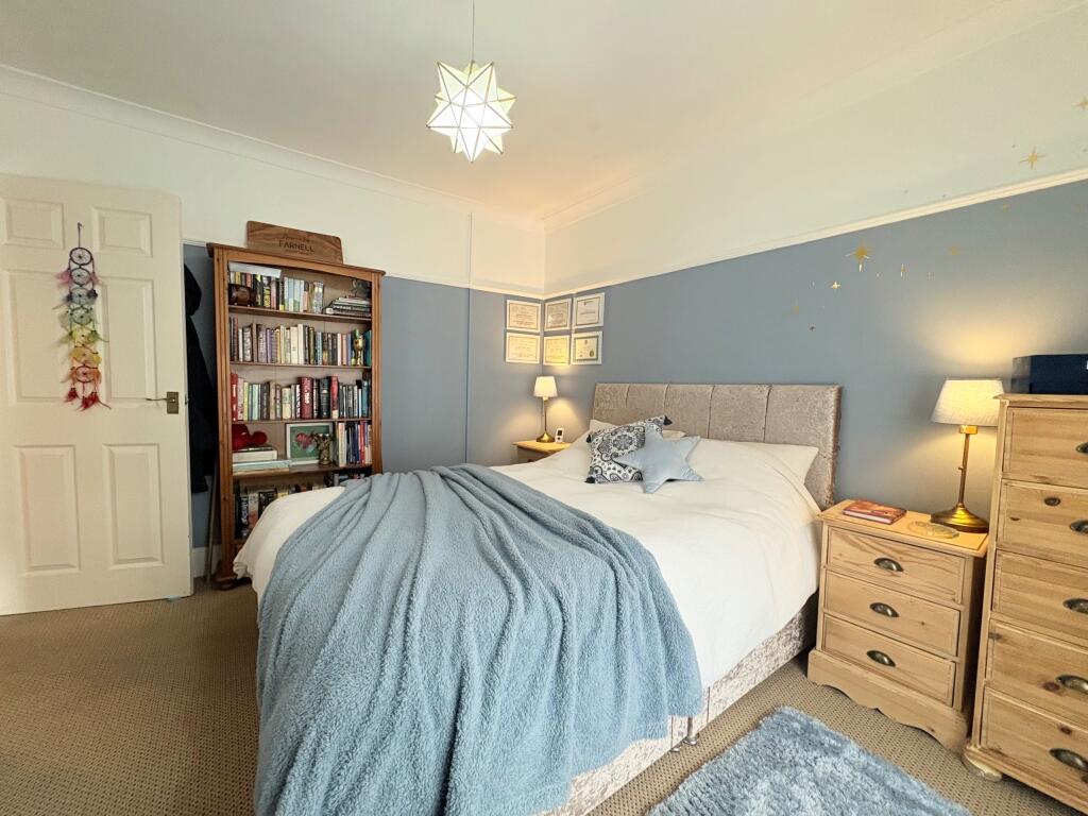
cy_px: 408
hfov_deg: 102.1
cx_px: 544
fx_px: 440
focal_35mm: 14
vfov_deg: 85.7
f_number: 2.2
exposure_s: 1/60
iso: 250
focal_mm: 2.22
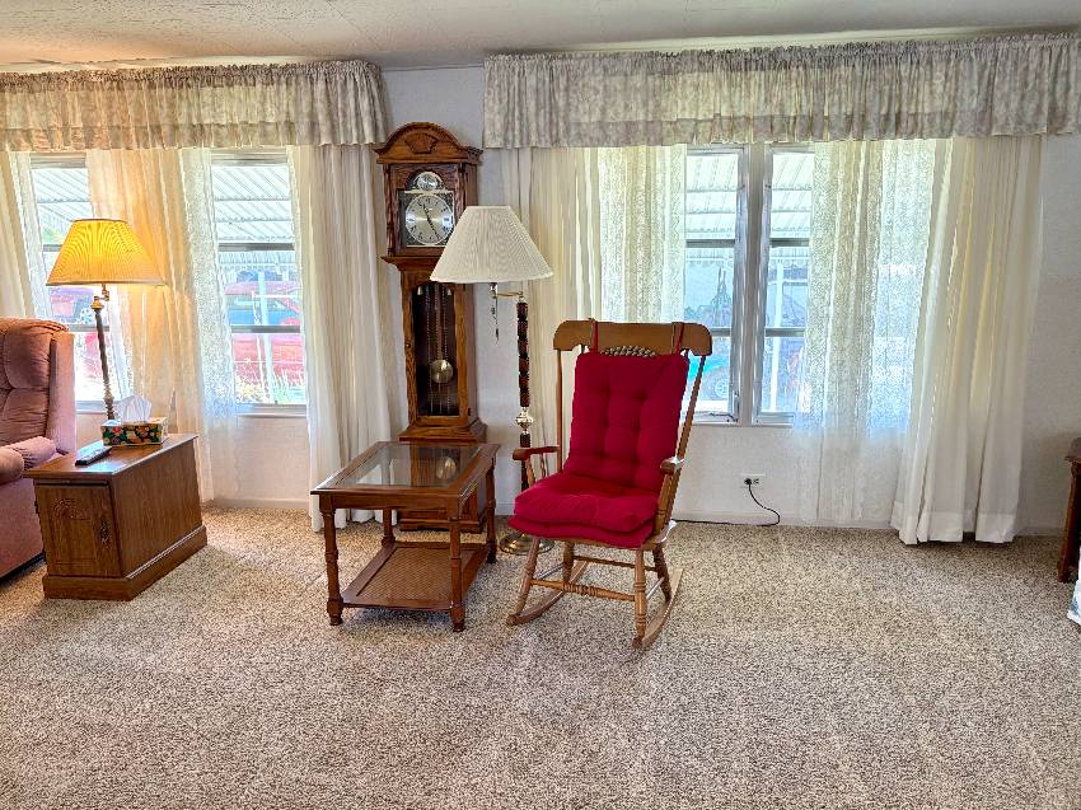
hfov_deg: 67.3
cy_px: 405
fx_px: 812
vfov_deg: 53.0
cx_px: 540
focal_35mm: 26
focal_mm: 5.96
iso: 125
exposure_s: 1/60
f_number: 1.6
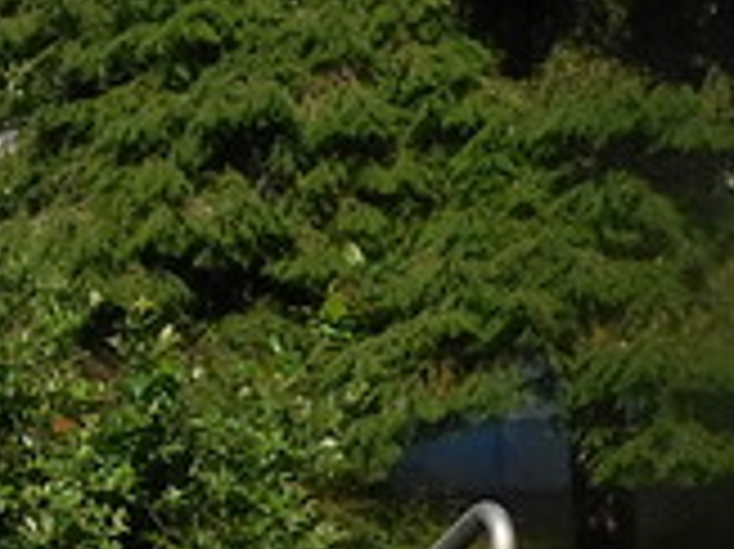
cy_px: -158
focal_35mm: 206
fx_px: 4365
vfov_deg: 7.1
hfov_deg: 9.3
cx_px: -450
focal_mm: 4.9
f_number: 6.4
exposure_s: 1/500
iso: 125
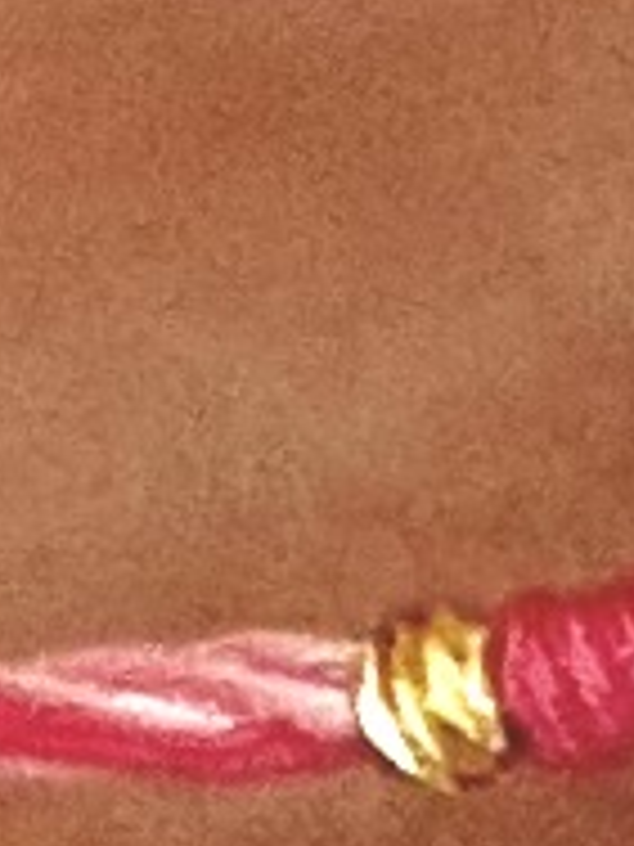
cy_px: 956
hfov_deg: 7.4
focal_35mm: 200
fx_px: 4884
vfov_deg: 9.8
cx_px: 818
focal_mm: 2.71
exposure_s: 1/60
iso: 100
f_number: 2.2
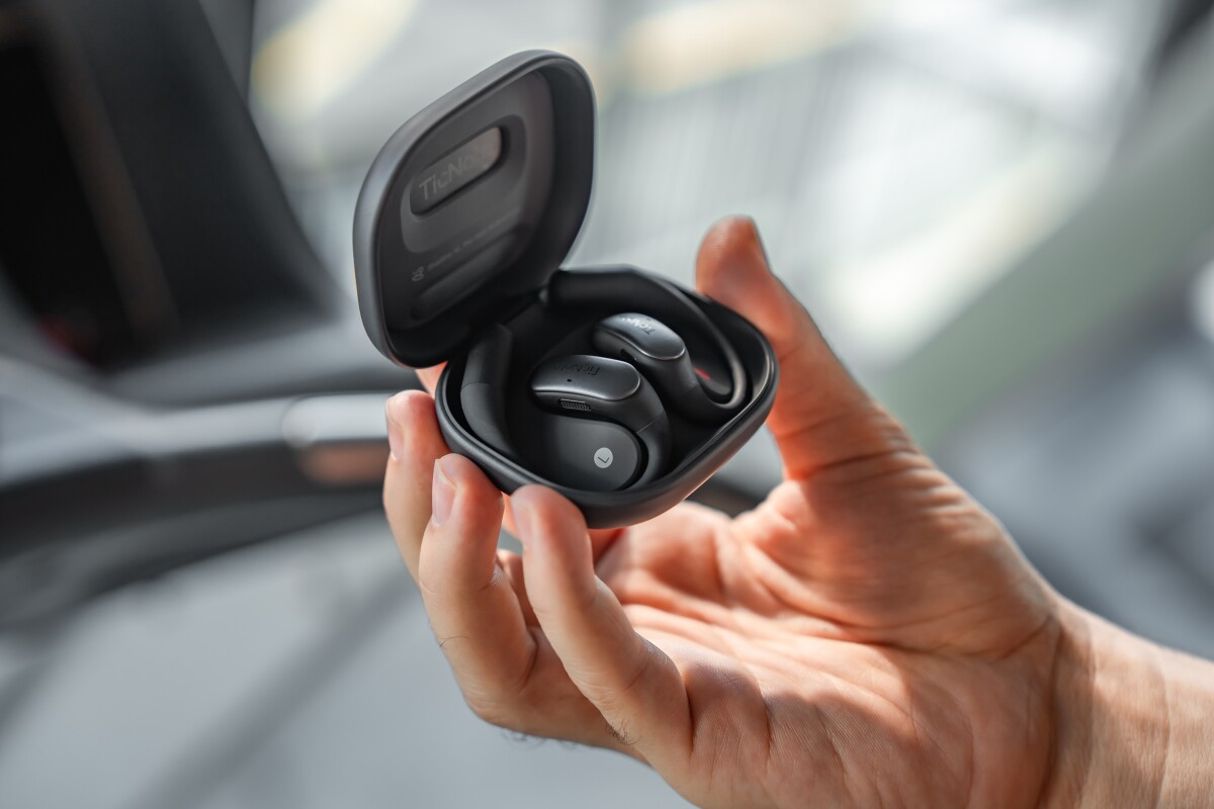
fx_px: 1956
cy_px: 404
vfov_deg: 23.4
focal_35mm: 58
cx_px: 607
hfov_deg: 34.5
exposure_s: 1/500
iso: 200
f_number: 2.8
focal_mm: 58
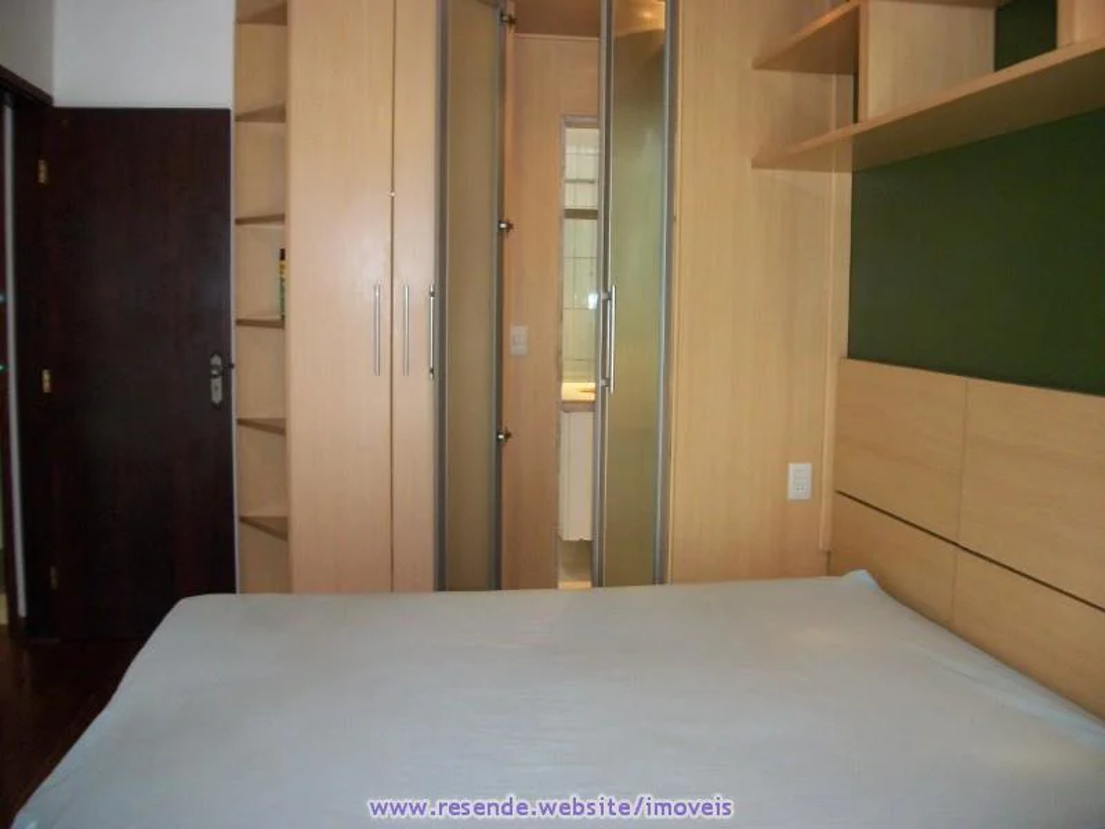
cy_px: 414
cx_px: 552
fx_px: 1021
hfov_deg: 56.8
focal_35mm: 32
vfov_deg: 44.2
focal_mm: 5.7
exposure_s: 1/60
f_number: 2.9
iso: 250
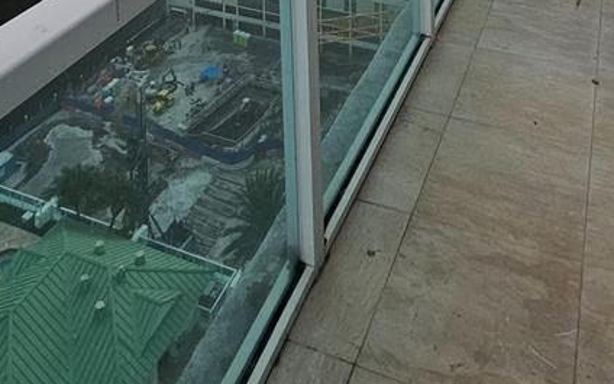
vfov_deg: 21.1
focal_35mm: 39
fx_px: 653
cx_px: 340
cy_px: -317
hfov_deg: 50.3
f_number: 2.2
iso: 100
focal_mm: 2.2
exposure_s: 1/207
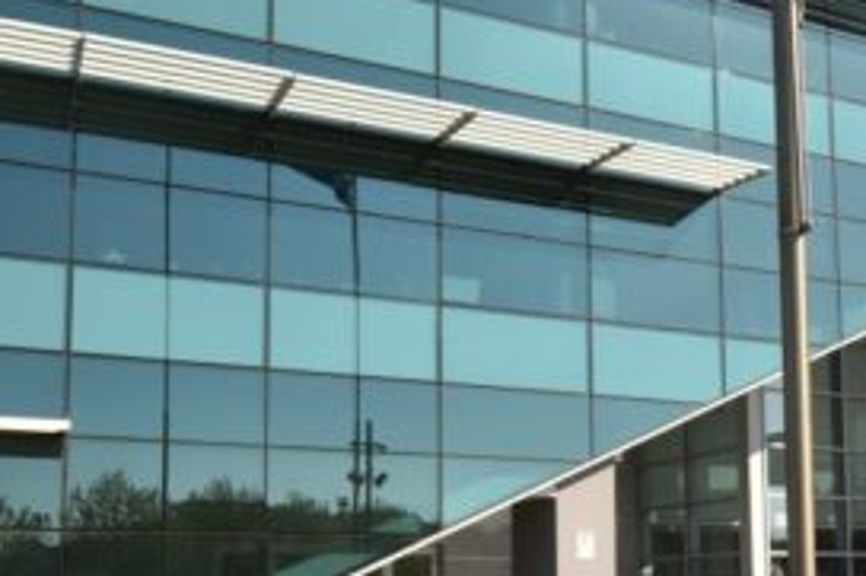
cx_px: 471
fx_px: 986
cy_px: 501
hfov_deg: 47.4
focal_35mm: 41
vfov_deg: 31.3
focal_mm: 16
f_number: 13
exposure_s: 1/500
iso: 400
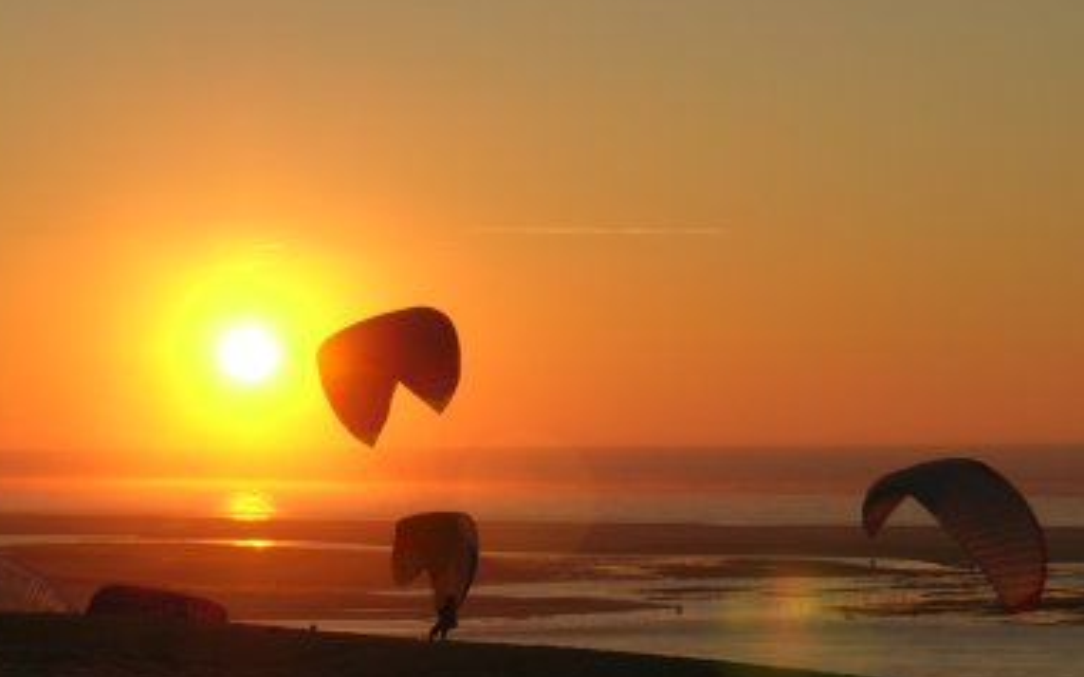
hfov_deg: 13.3
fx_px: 4637
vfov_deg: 8.3
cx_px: 532
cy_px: 499
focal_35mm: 157
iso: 64
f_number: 8.2
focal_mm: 23.4
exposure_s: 1/210
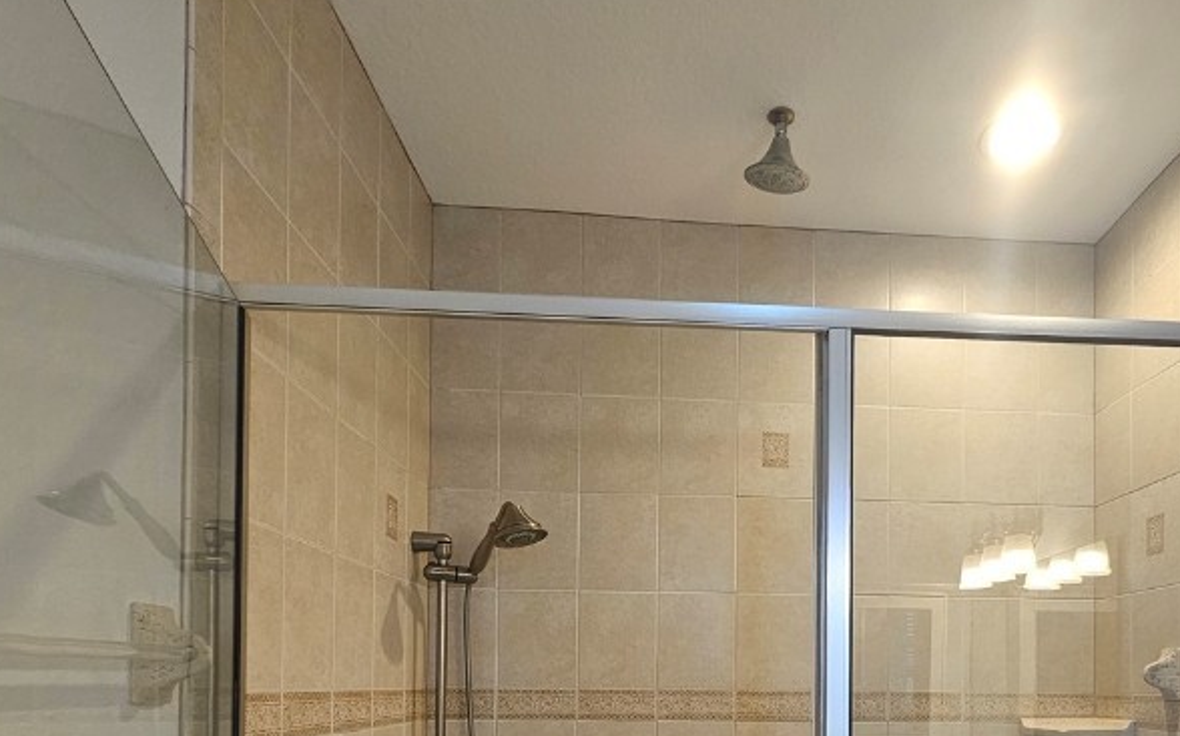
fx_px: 772
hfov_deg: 73.5
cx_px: 743
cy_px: 678
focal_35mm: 24
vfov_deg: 45.6
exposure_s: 1/60
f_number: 2.2
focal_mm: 2.2
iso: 125
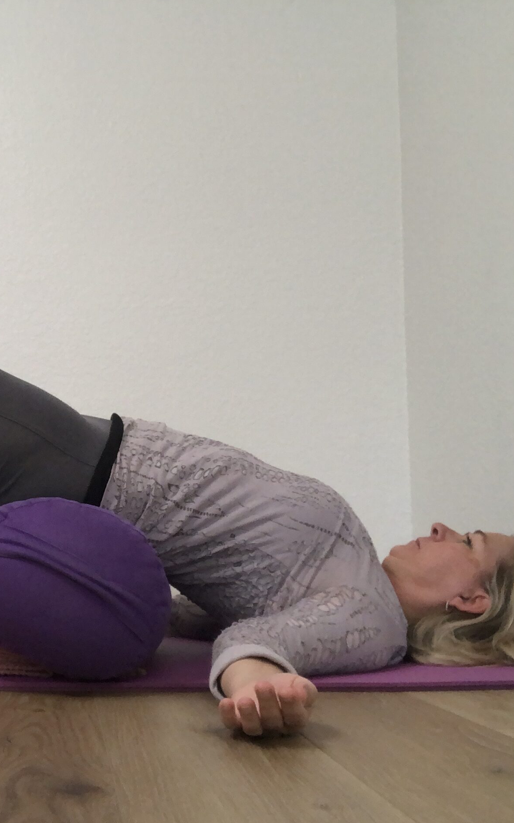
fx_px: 1031
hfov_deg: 27.3
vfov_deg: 43.5
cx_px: 88
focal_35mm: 46
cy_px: 416
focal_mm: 2.87
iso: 125
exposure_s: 1/120
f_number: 2.2
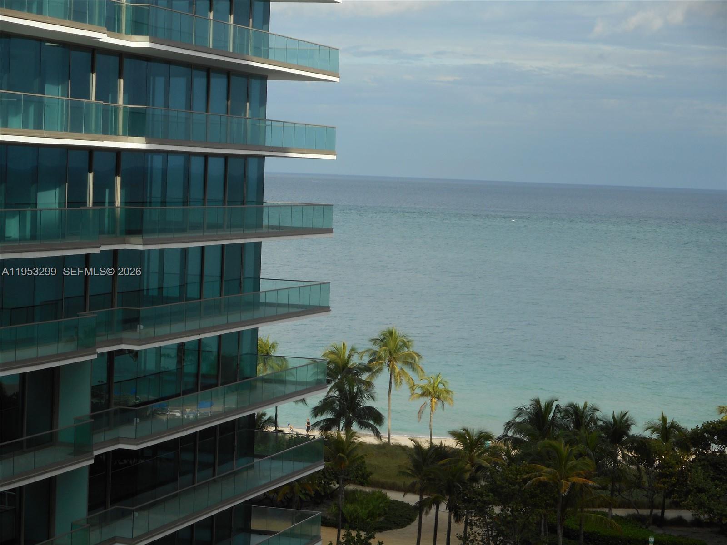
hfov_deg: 22.0
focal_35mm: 89
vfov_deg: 16.6
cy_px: 272
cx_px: 364
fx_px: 1869
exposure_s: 1/320
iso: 80
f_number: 5.6
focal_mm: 15.9
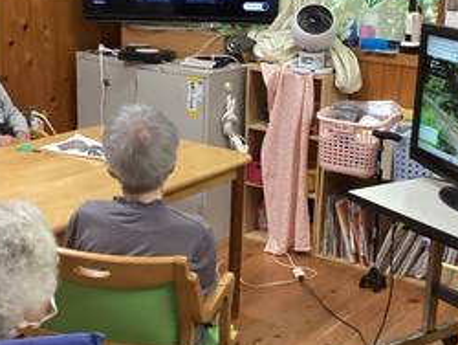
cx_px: 233
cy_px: 155
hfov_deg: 31.2
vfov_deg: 23.7
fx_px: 821
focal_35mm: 62
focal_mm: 3.3
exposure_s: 1/60
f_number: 2.4
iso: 200
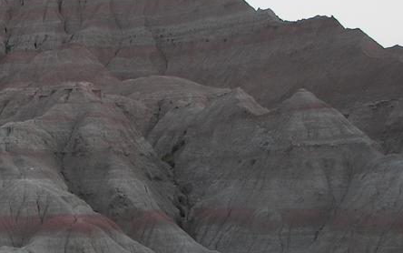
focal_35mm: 88
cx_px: 43
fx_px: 967
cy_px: 122
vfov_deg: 14.9
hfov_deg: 23.0
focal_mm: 6
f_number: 2.8
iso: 64
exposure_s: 1/30
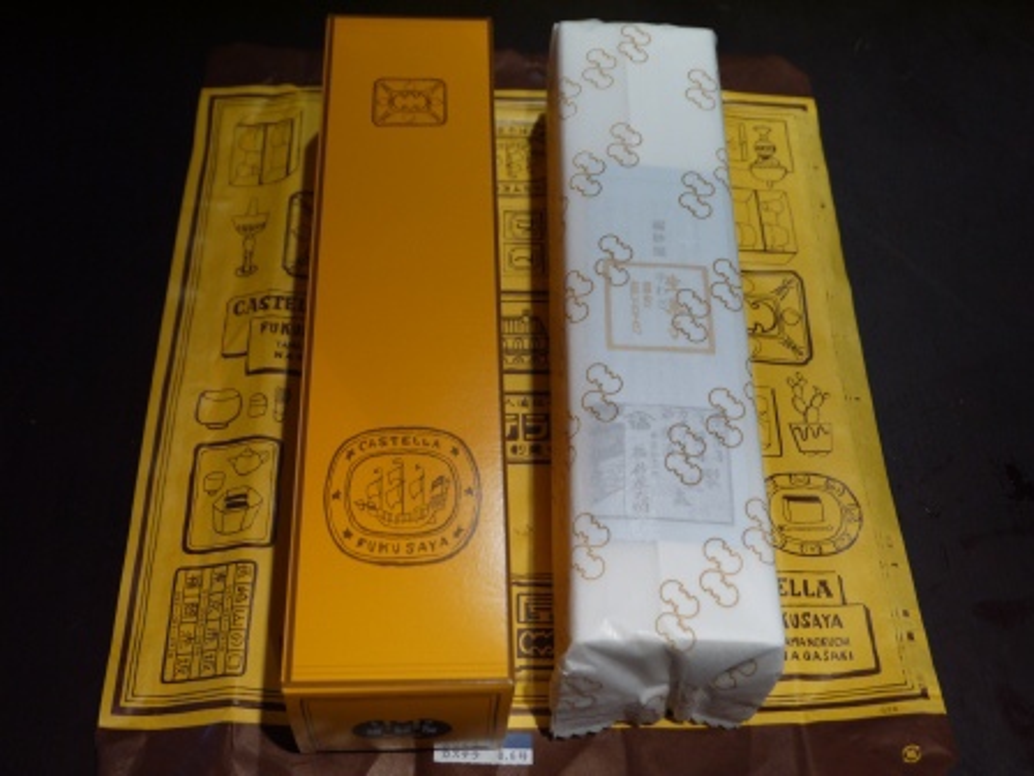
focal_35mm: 40
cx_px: 517
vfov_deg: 36.0
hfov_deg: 46.8
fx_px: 1195
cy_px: 388
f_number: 4.4
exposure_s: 1/60
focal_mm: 20
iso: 500
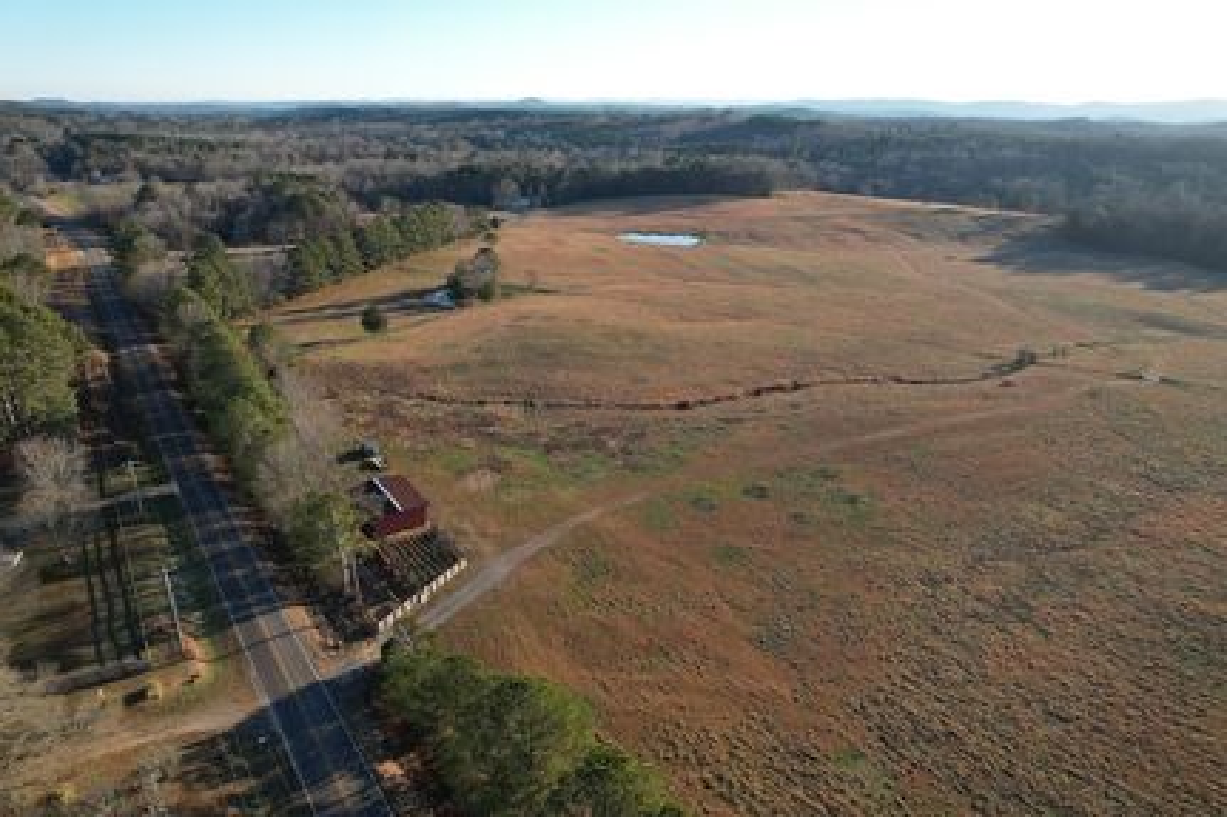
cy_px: 408
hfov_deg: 78.6
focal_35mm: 22
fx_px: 750
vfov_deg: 57.2
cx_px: 614
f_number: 2.8
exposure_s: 1/640
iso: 100
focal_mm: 8.38
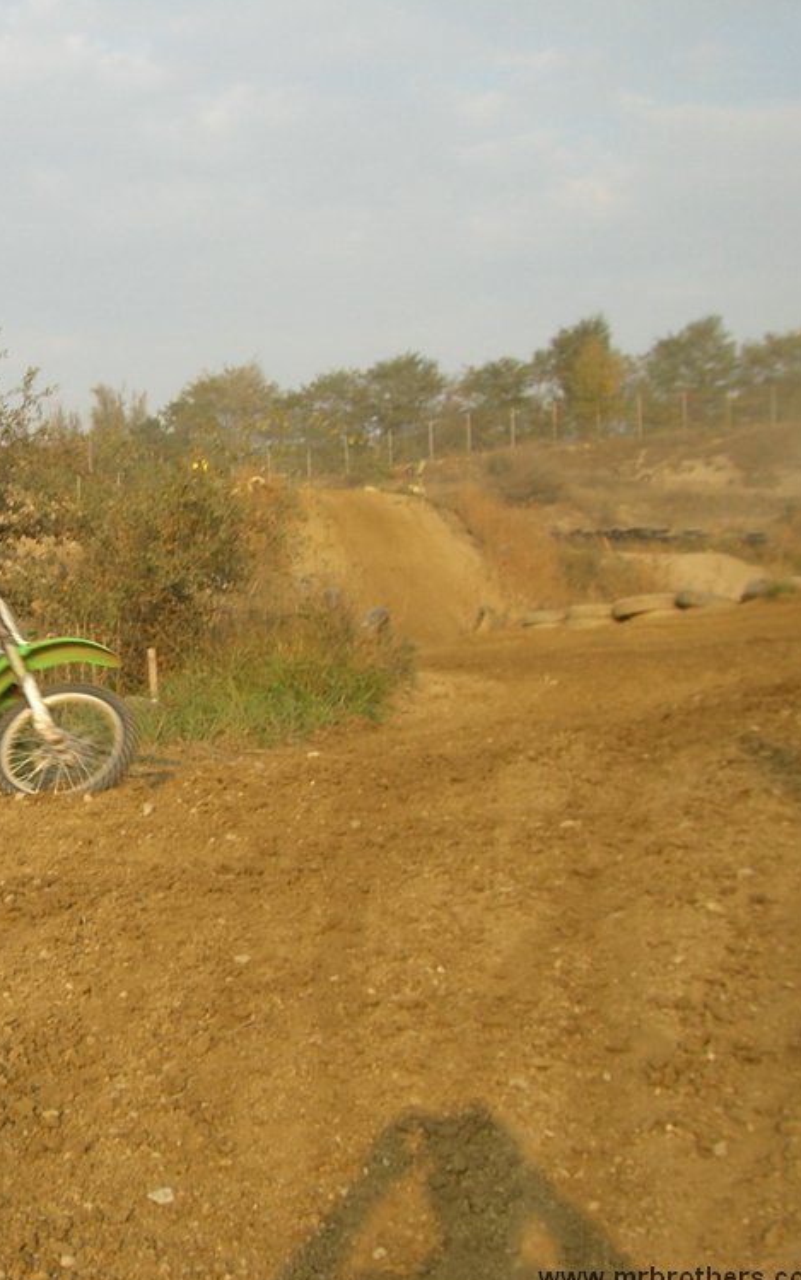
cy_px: 647
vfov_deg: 36.9
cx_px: -36
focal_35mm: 55
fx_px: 1920
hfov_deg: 22.5
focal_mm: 6.2
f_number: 4.3
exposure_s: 1/200
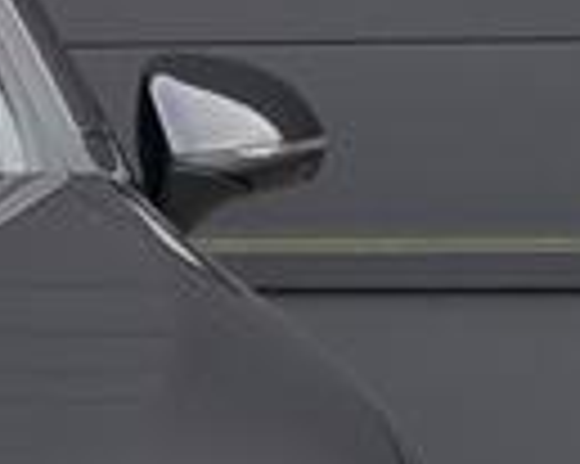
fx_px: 5094
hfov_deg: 6.3
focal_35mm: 297
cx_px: -580
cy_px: 608
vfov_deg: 5.2
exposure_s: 1/978
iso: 436
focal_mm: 6.9
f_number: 1.68
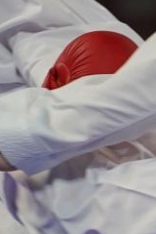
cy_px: 199
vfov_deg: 1.4
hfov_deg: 0.9
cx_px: 134
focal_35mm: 1483
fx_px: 9639
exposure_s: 1/1000
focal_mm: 198
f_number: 2.8
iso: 1000
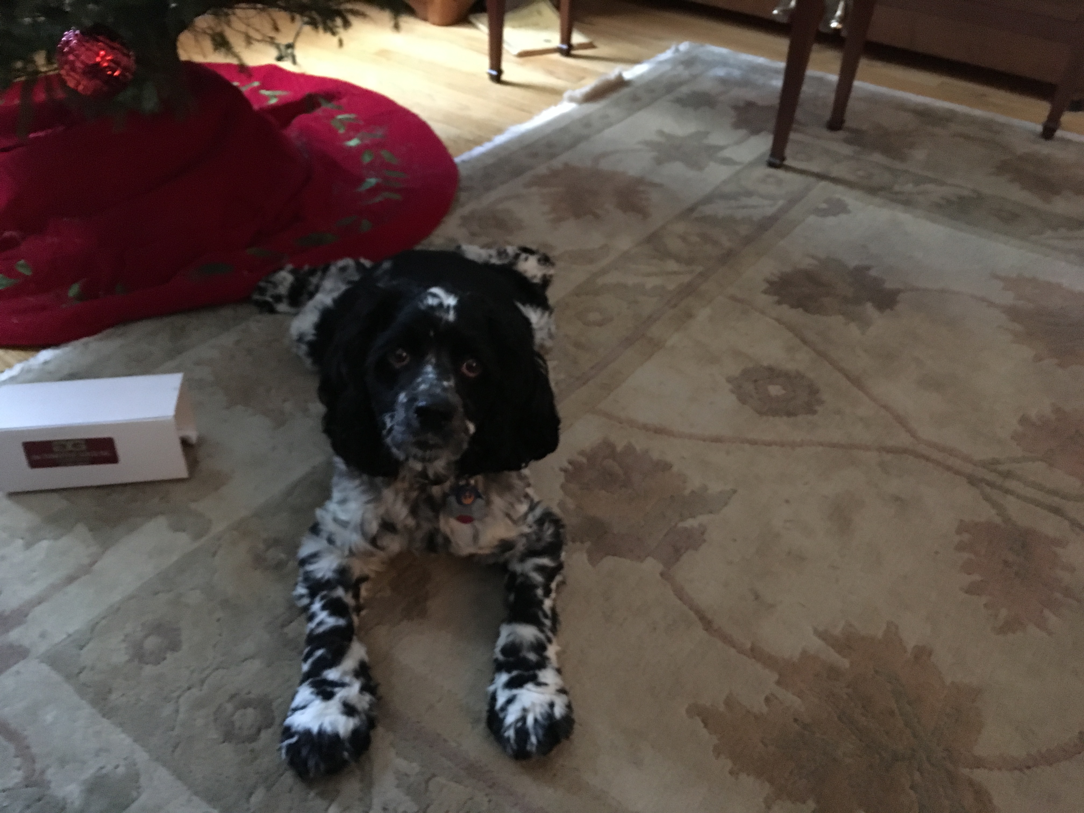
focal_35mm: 29
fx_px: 908
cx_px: 542
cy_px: 406
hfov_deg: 61.7
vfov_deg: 48.2
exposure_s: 1/15
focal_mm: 4.15
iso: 640
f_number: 2.2
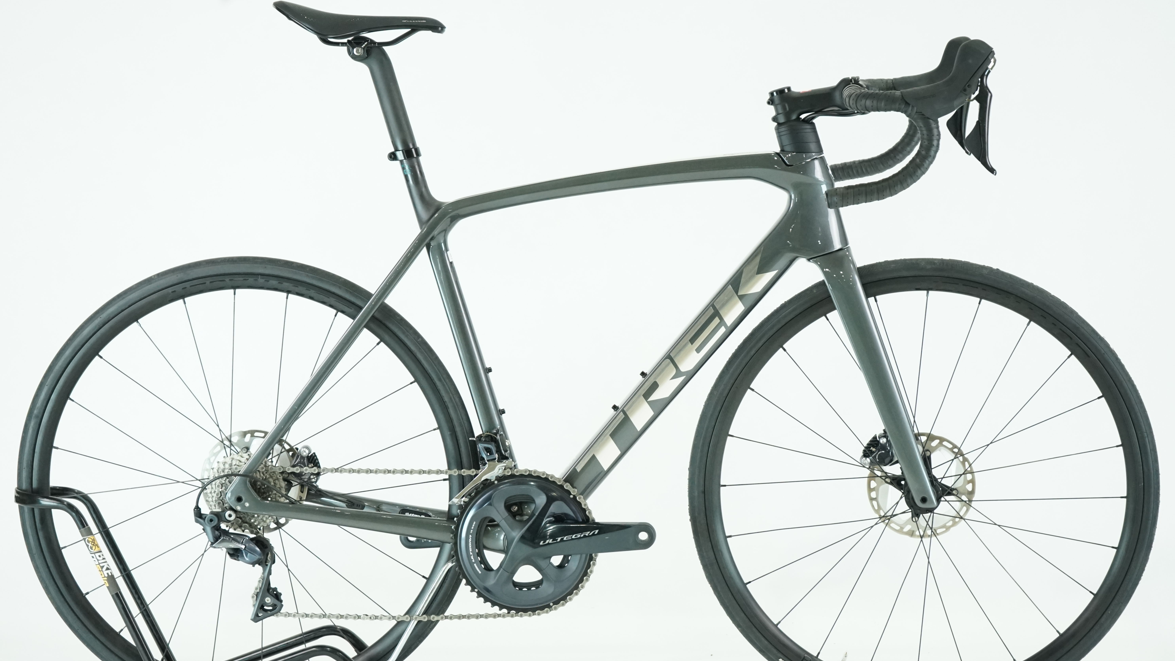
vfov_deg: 16.3
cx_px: 587
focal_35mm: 74
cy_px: 352
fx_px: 2306
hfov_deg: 28.6
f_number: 5.6
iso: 2500
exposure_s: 1/200
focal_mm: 70
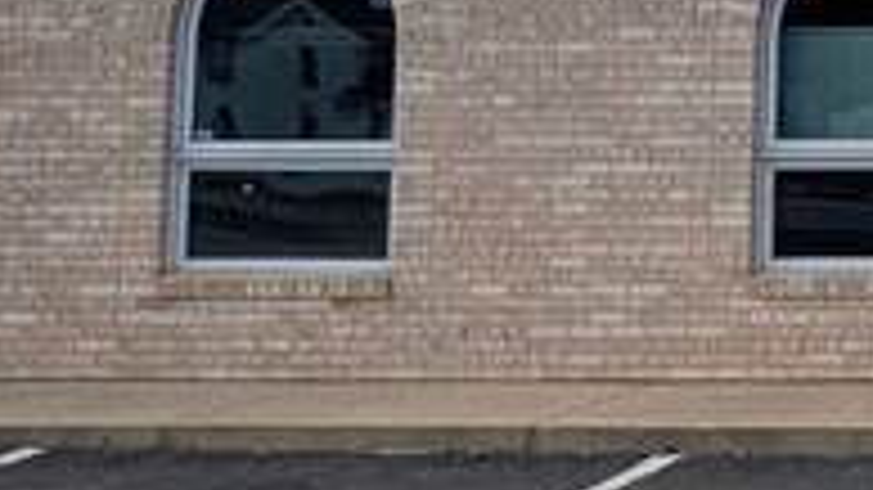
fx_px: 2661
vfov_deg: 10.4
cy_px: -103
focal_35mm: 115
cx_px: 1604
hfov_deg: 15.7
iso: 51
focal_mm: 2.35
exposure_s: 1/1309
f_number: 2.2
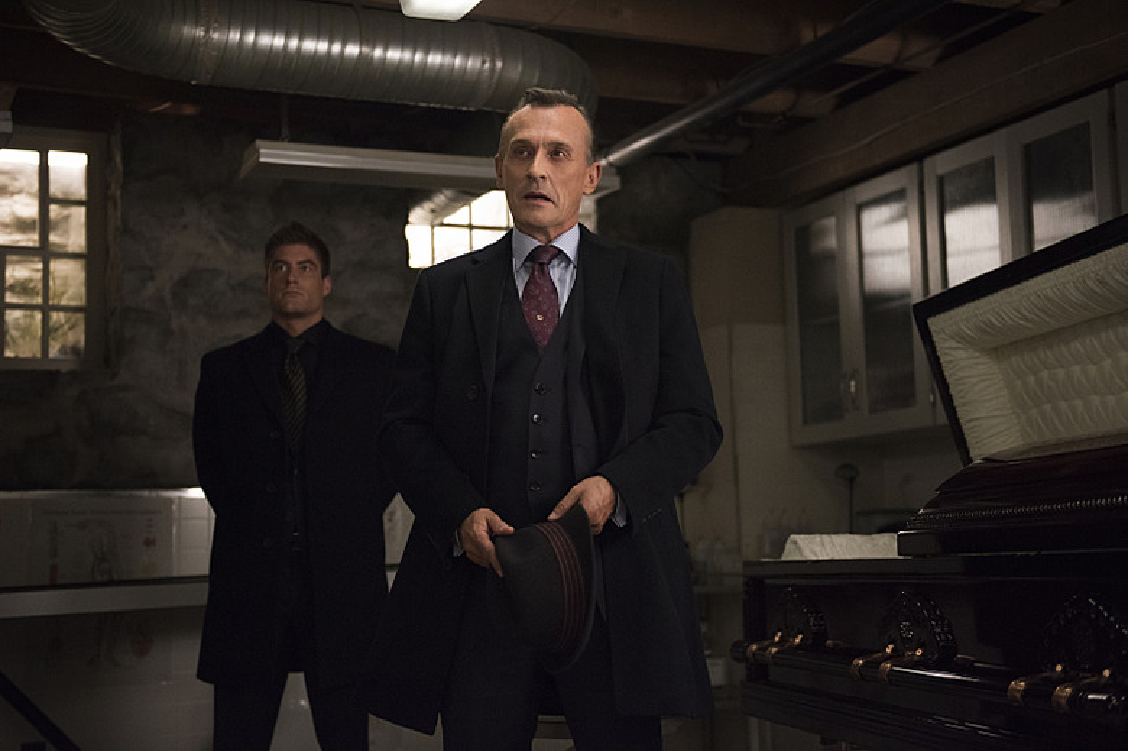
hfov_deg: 38.2
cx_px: 564
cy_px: 376
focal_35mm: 52
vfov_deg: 26.0
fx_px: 1628
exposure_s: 1/250
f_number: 2.8
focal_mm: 52
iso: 4000
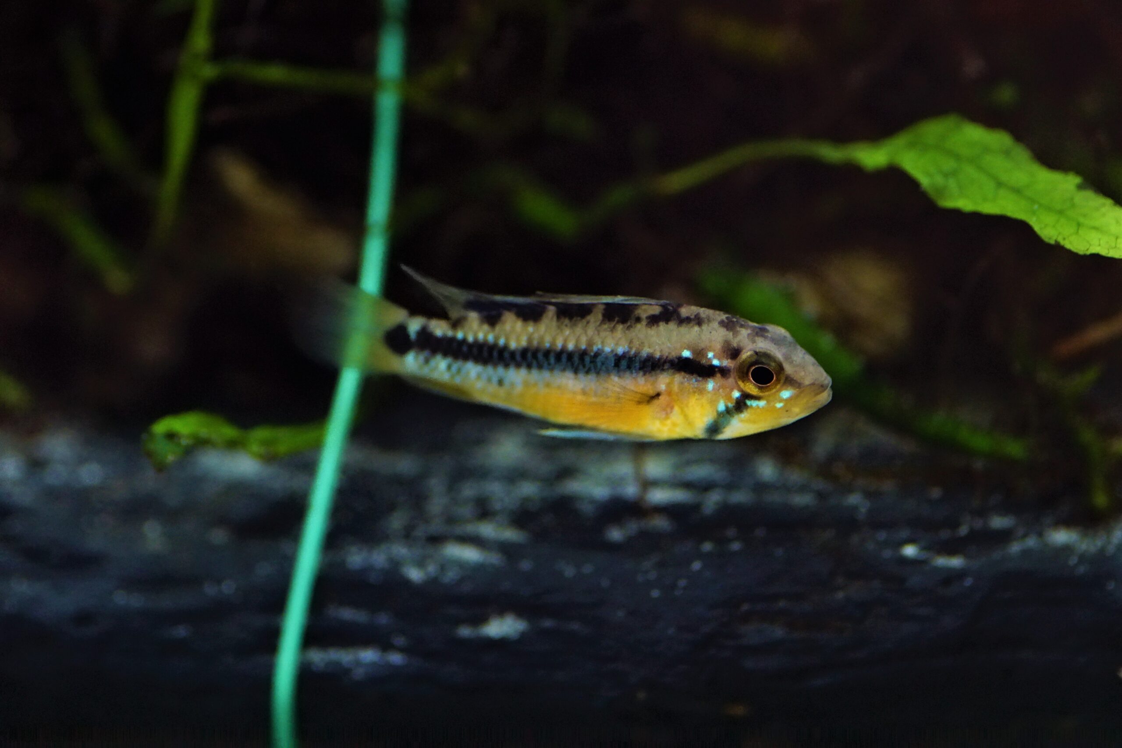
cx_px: 561
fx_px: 4207
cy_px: 374
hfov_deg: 15.2
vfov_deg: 10.2
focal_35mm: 135
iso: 12800
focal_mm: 90
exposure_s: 1/500
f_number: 2.8
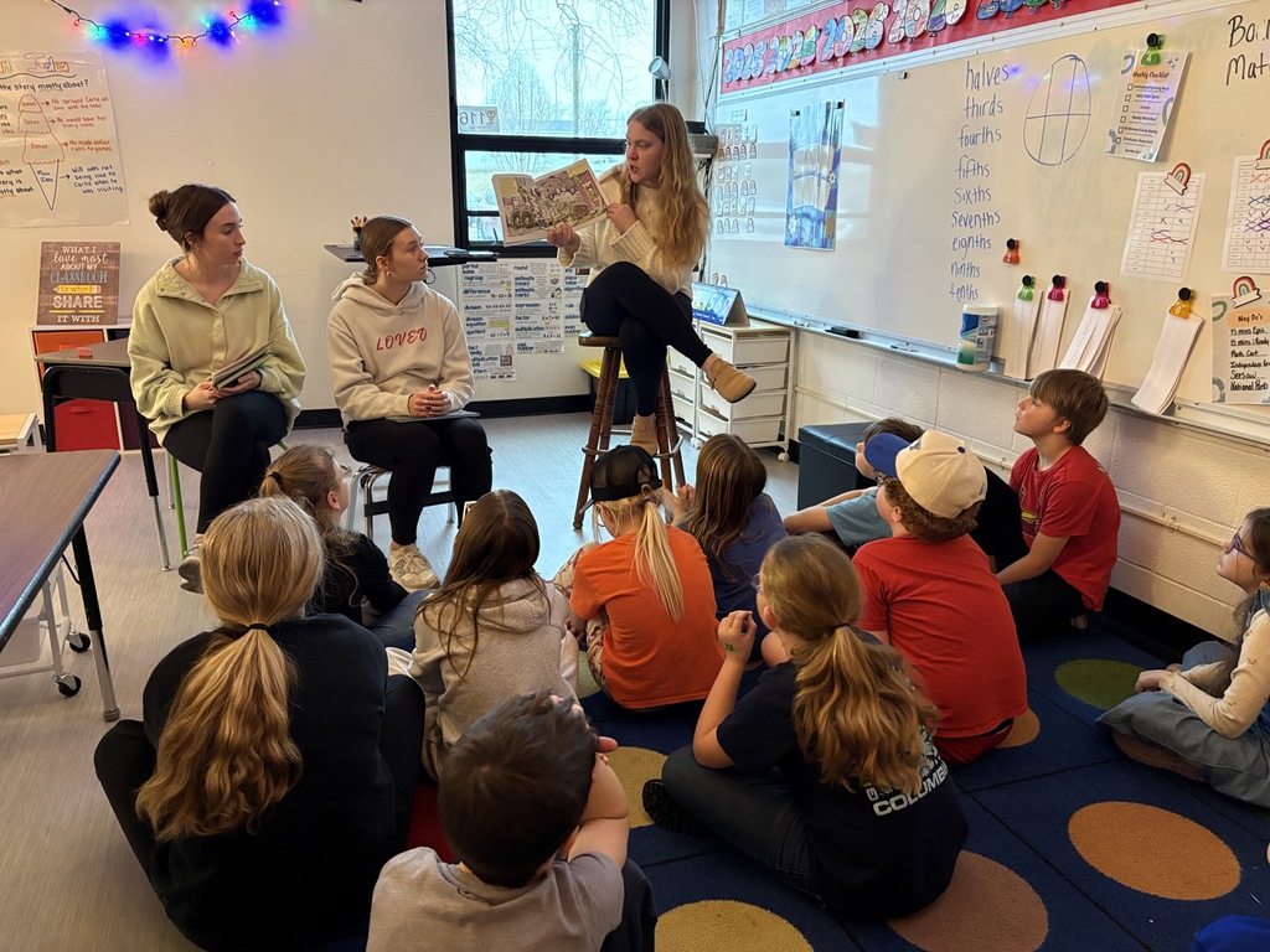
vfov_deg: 53.1
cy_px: 476
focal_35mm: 26
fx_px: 954
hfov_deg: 67.3
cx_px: 635
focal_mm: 5.96
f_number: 1.6
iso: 500
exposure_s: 1/30
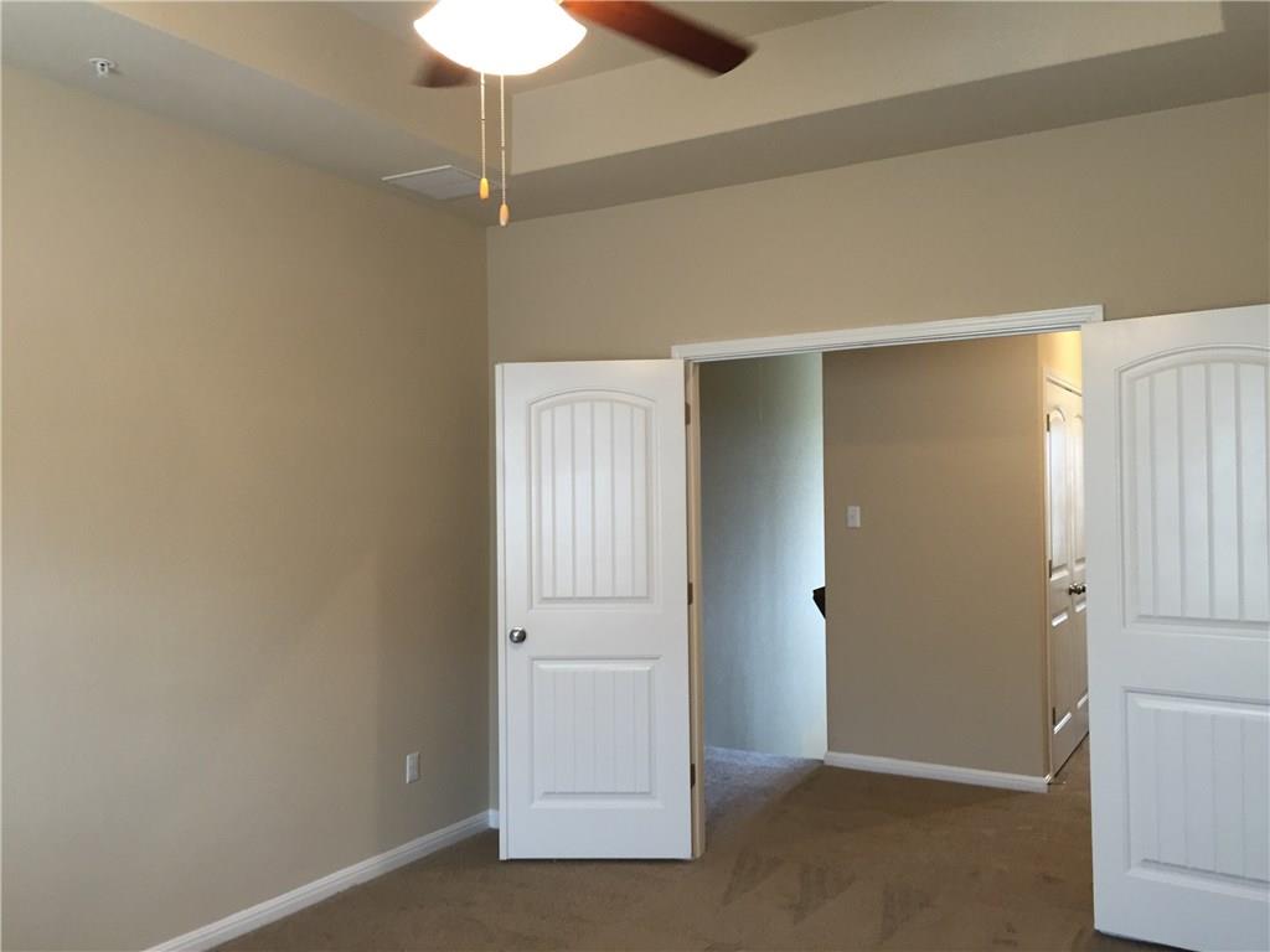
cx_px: 635
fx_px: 1064
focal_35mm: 29
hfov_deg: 61.7
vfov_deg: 48.2
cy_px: 476
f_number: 2.2
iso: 100
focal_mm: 4.15
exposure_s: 1/30
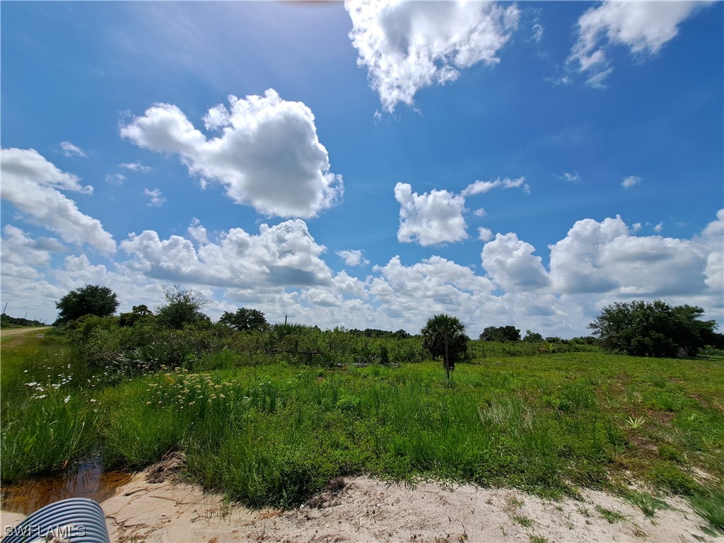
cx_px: 362
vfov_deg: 89.9
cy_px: 272
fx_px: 272
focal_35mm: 13
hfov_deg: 106.2
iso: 50
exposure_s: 1/3135
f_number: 2.2
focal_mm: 1.74
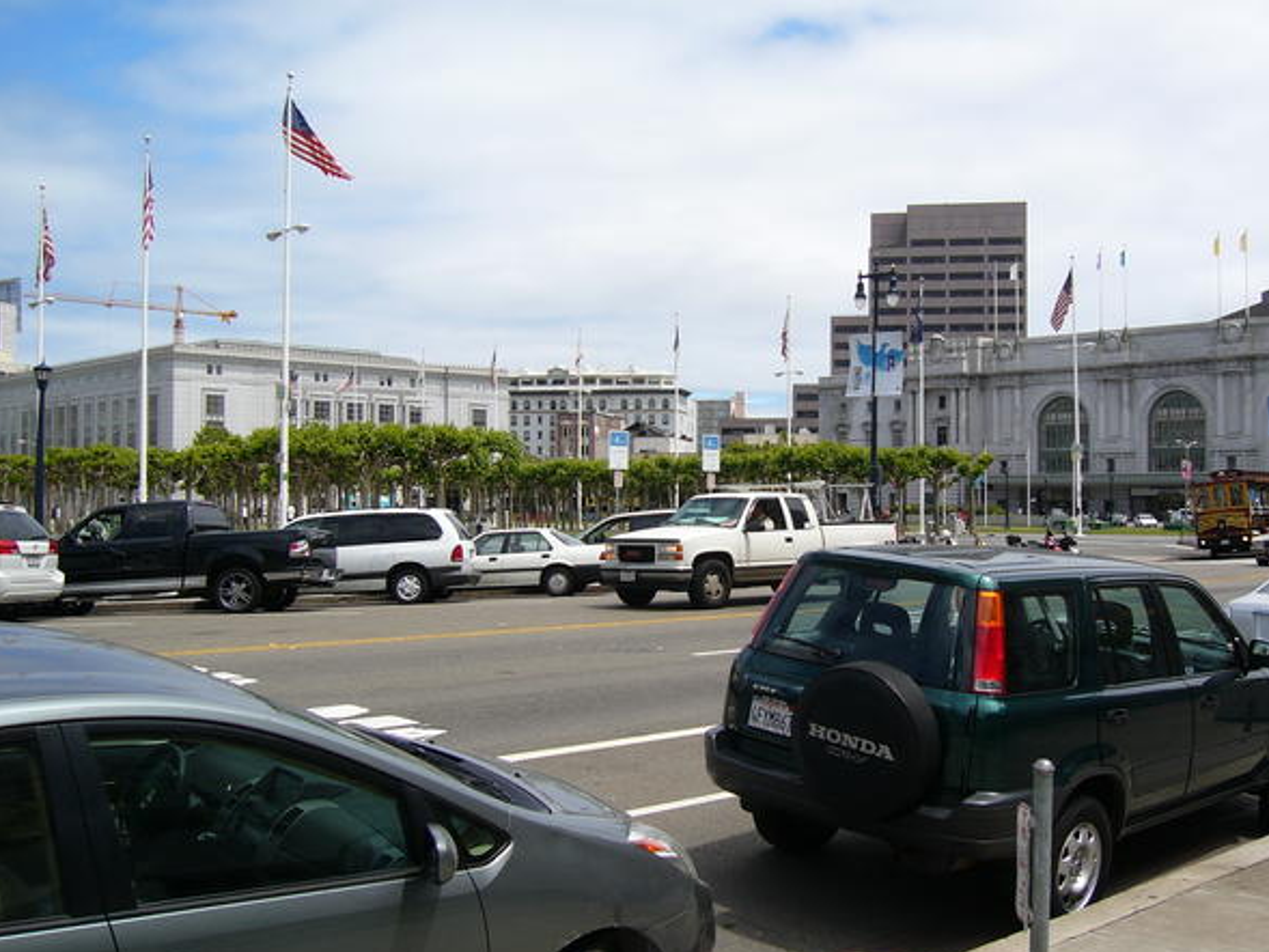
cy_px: 465
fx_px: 1393
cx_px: 683
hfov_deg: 48.9
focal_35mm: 38
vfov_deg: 37.7
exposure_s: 1/160
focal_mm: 5.8
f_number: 8
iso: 50
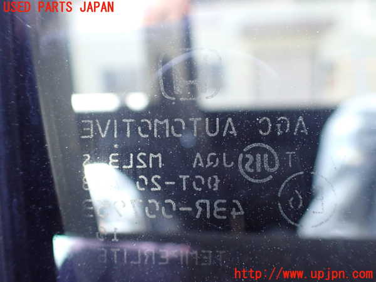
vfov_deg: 46.8
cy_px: 141
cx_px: 188
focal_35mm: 30
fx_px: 326
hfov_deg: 60.0
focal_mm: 5.4
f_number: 2.3
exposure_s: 1/125
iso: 800
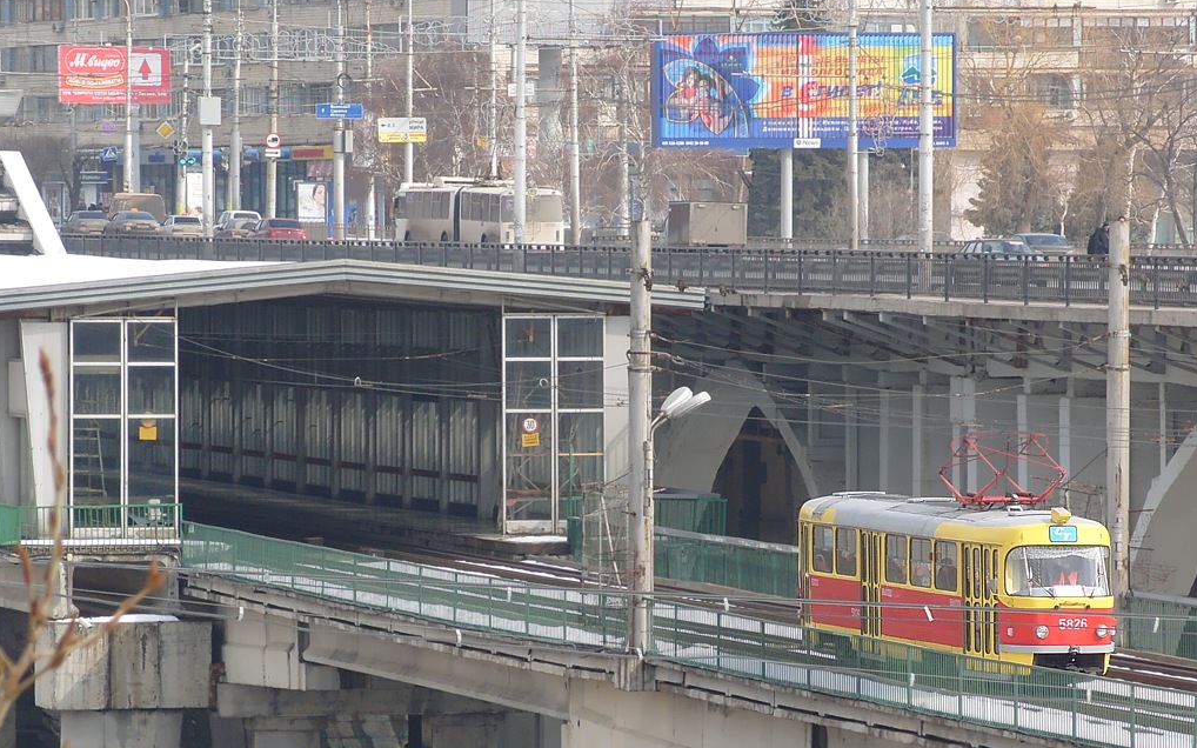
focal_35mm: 161
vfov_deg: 8.1
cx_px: 597
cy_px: 438
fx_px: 5252
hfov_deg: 13.0
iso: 80
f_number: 5.9
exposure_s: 1/350
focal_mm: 33.7
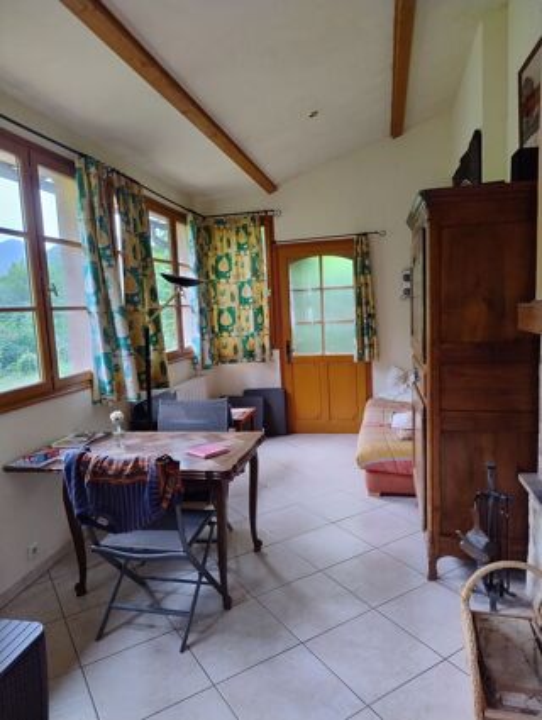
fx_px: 500
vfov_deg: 71.5
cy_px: 360
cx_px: 271
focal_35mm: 24
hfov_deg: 56.9
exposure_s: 1/100
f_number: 1.8
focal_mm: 5.56
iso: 363
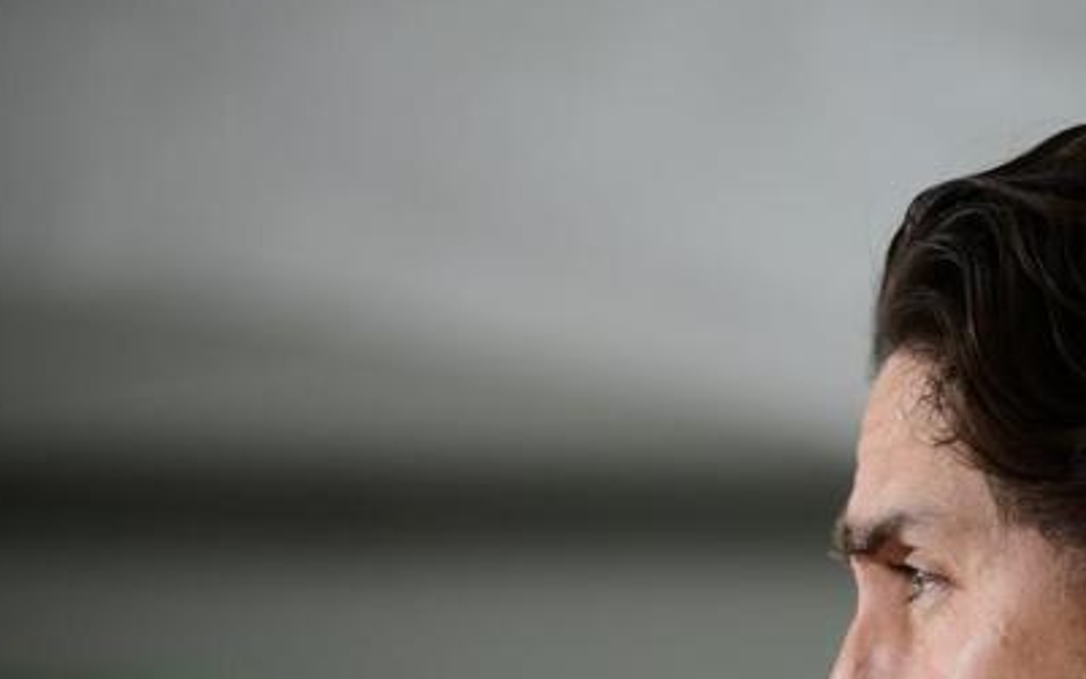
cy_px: 563
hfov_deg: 6.5
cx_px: 826
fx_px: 9623
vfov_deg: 4.0
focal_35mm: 325
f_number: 2.8
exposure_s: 1/400
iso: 400
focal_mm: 200
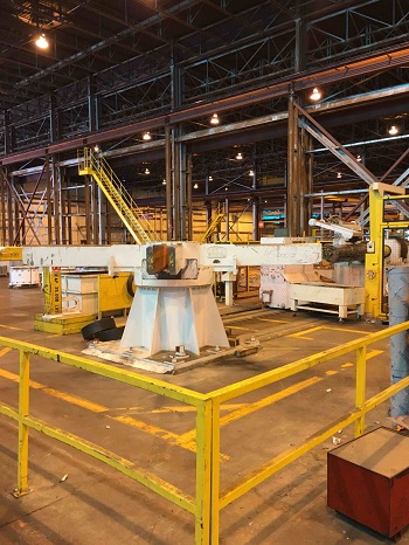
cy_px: 272
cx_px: 204
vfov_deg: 61.6
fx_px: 456
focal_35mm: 29
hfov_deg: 48.3
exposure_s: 1/30
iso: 160
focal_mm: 4.15
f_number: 2.2
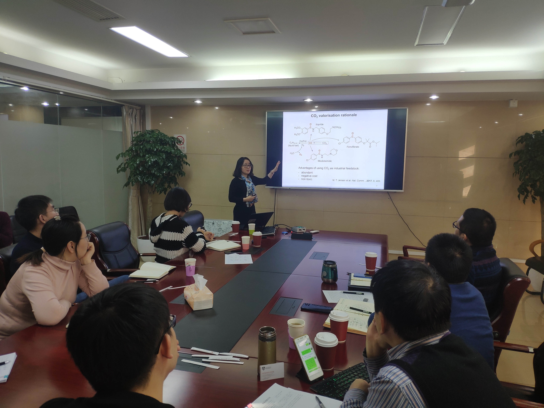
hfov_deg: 79.0
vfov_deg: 63.4
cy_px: 204
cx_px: 272
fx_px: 330
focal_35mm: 21
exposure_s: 1/100
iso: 148
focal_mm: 4.22
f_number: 1.8
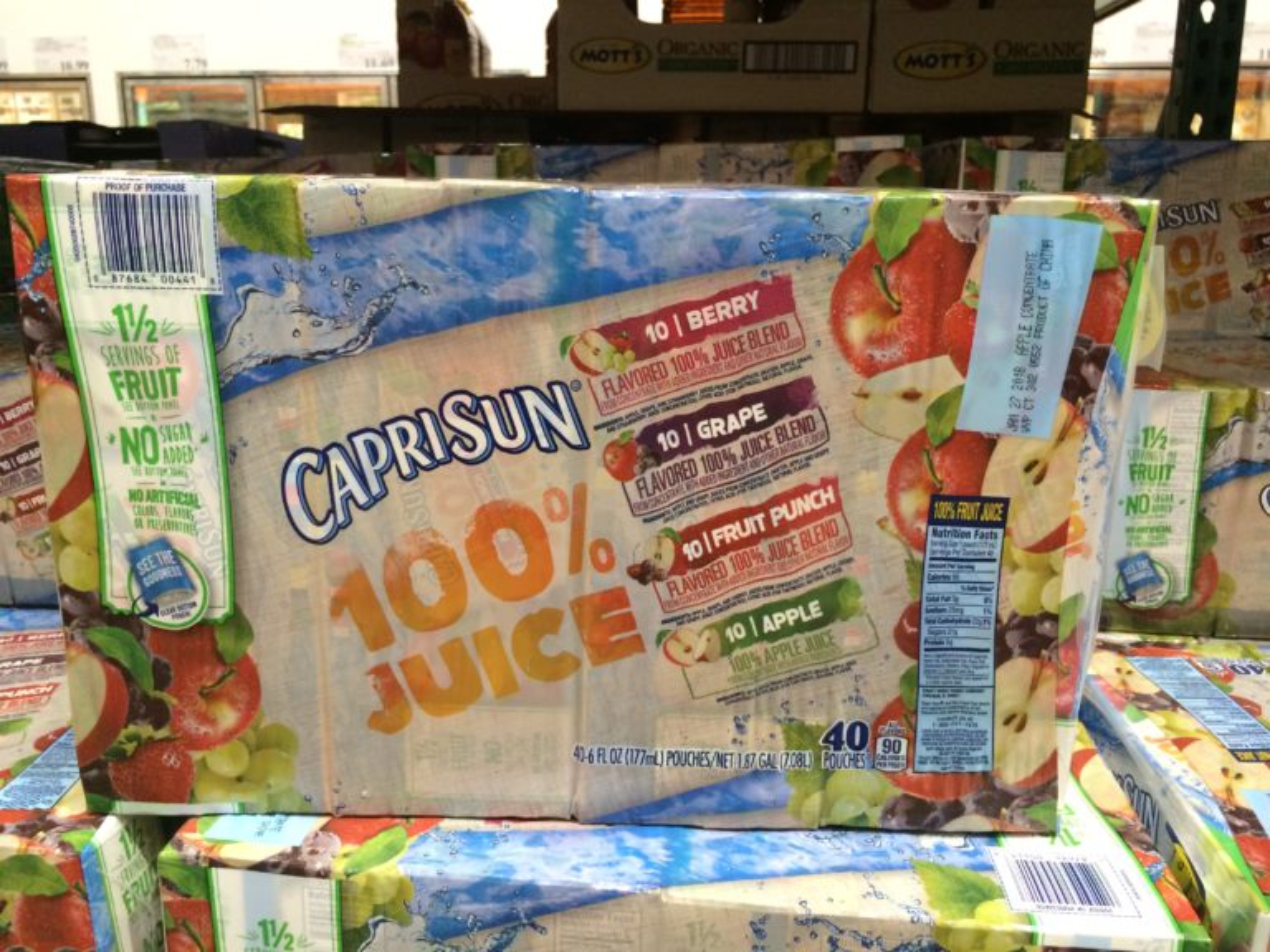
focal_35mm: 29
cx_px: 635
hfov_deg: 61.7
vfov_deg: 48.2
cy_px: 476
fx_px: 1064
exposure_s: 1/30
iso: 125
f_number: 2.2
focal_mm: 4.15
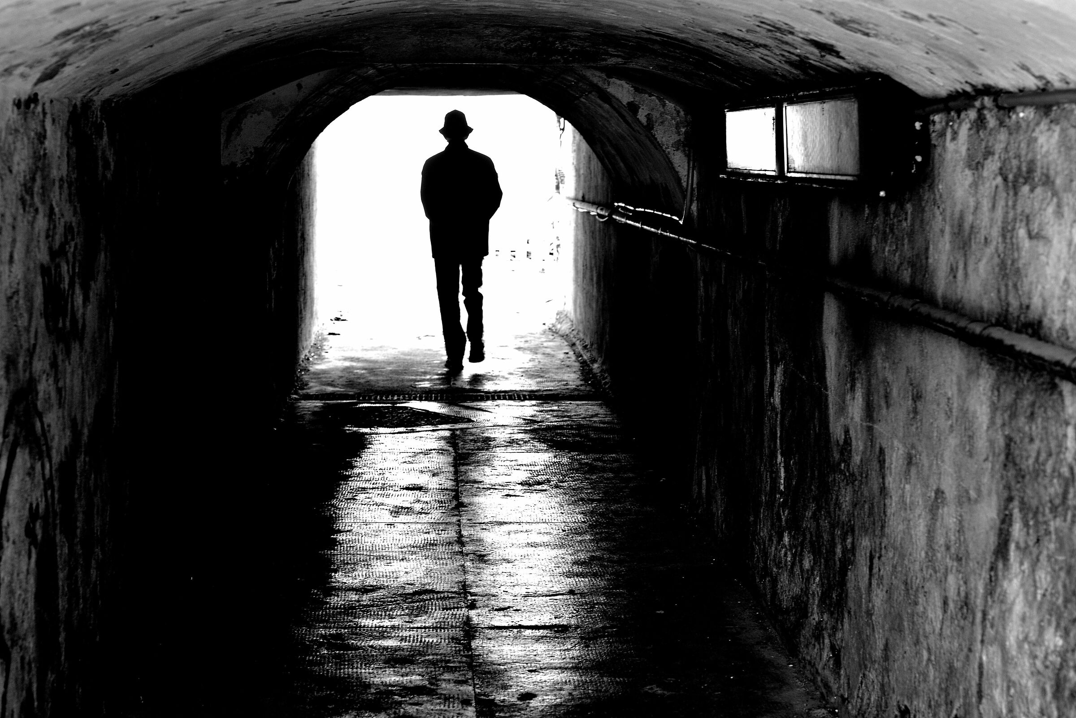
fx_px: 2241
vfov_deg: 18.2
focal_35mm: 75
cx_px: 538
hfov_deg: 27.0
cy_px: 359
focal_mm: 50
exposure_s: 1/15
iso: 100
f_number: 4
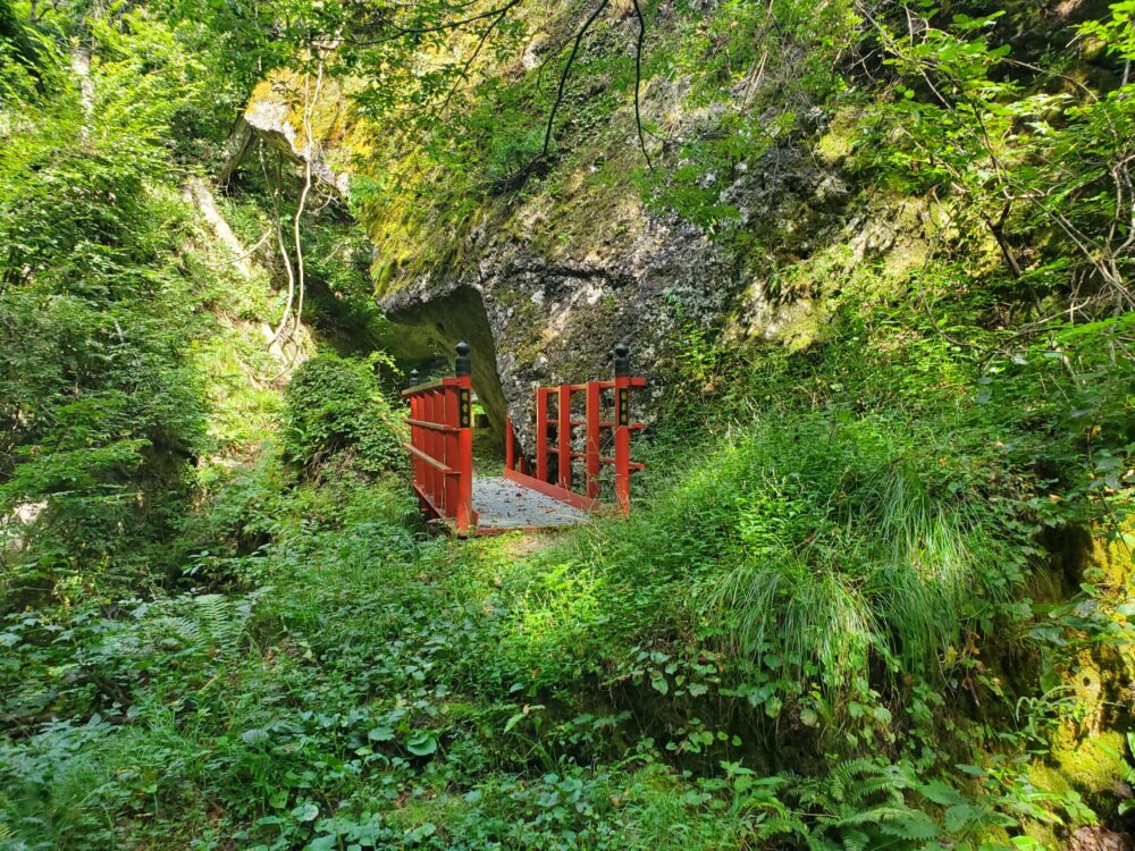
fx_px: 852
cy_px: 426
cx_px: 568
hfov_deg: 67.3
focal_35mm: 26
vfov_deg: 53.1
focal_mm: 4.3
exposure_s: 1/120
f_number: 2.4
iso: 160
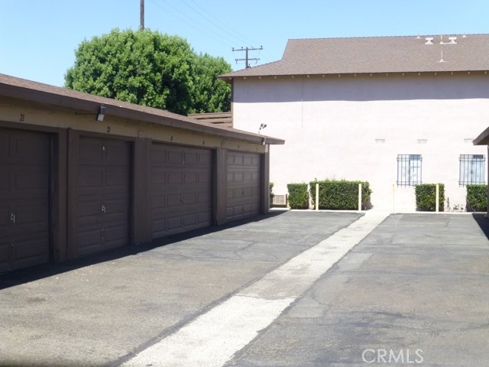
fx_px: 763
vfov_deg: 27.0
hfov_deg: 35.5
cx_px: 244
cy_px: 184
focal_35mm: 54
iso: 100
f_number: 4.6
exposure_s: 1/320
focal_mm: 9.7
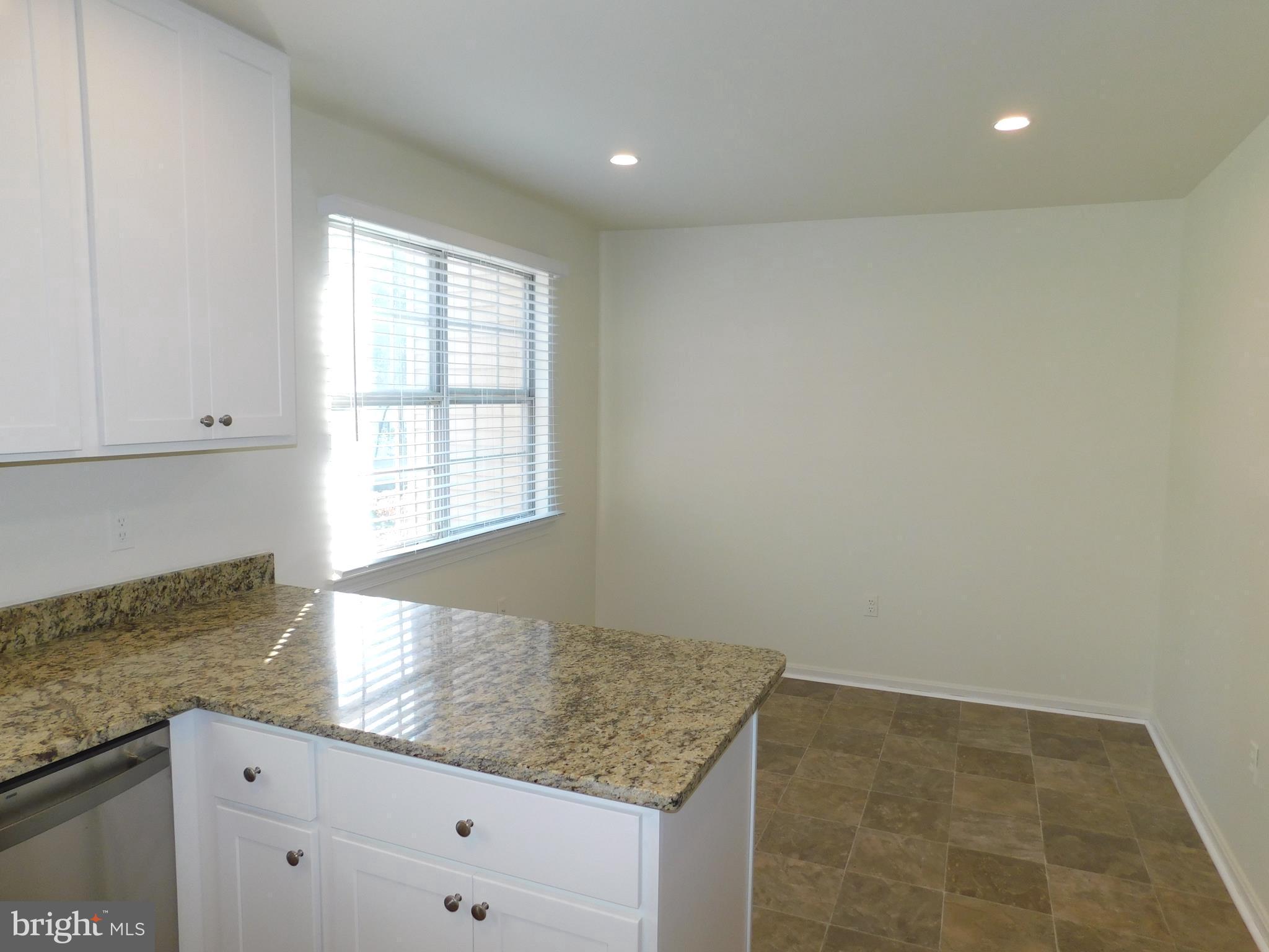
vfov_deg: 58.9
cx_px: 634
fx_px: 843
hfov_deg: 73.9
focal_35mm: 23
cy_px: 476
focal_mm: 4
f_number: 3
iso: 125
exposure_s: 1/100
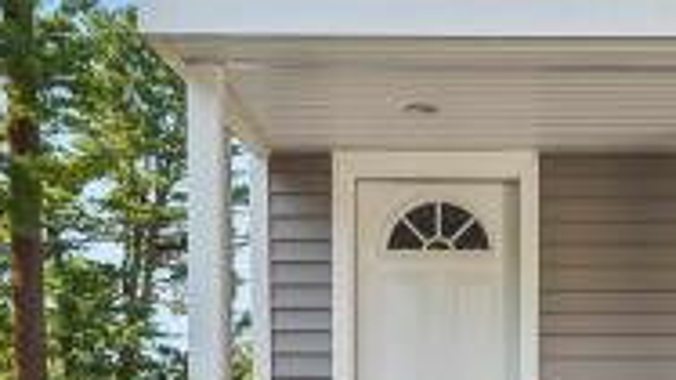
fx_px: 1577
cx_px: 593
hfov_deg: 23.6
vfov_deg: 13.2
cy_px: 510
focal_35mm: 88
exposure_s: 1/50
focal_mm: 35
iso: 100
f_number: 8
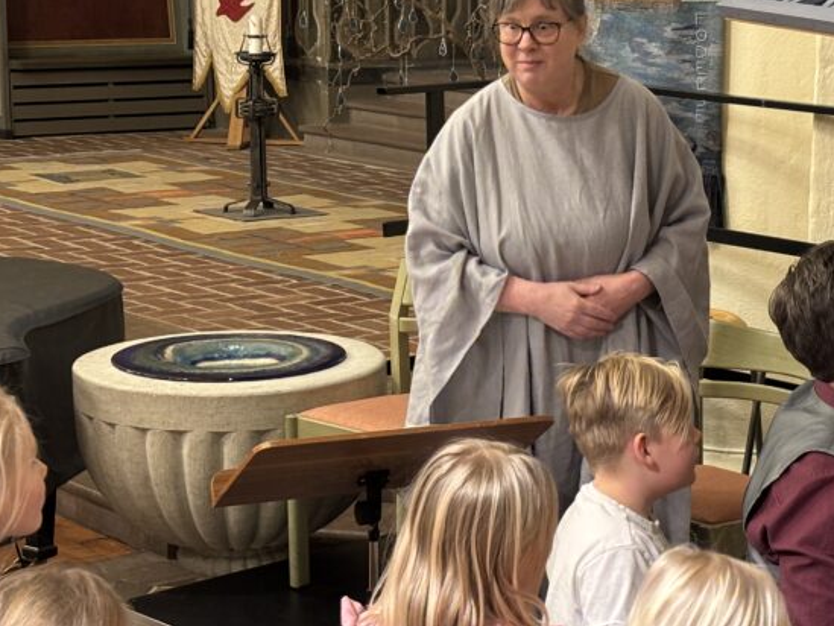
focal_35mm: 97
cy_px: 336
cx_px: 618
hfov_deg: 20.1
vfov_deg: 15.2
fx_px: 2338
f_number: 1.6
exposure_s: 1/33
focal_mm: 5.96
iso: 200
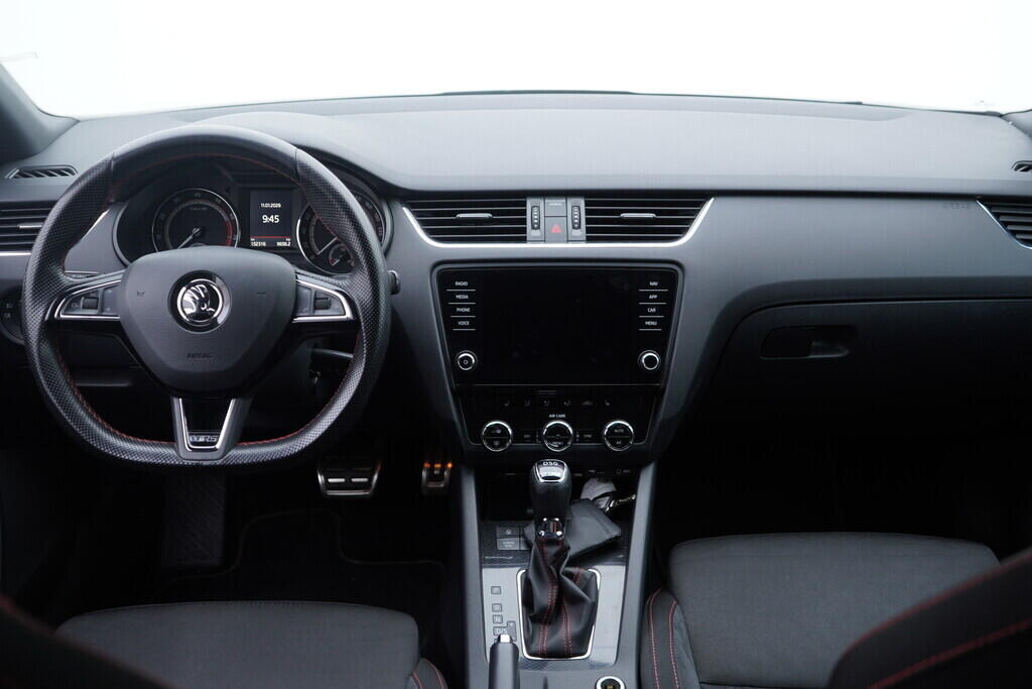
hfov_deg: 53.1
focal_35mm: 36
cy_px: 344
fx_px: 1032
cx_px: 516
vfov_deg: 36.9
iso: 160
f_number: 2.8
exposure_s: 1/40
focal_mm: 24
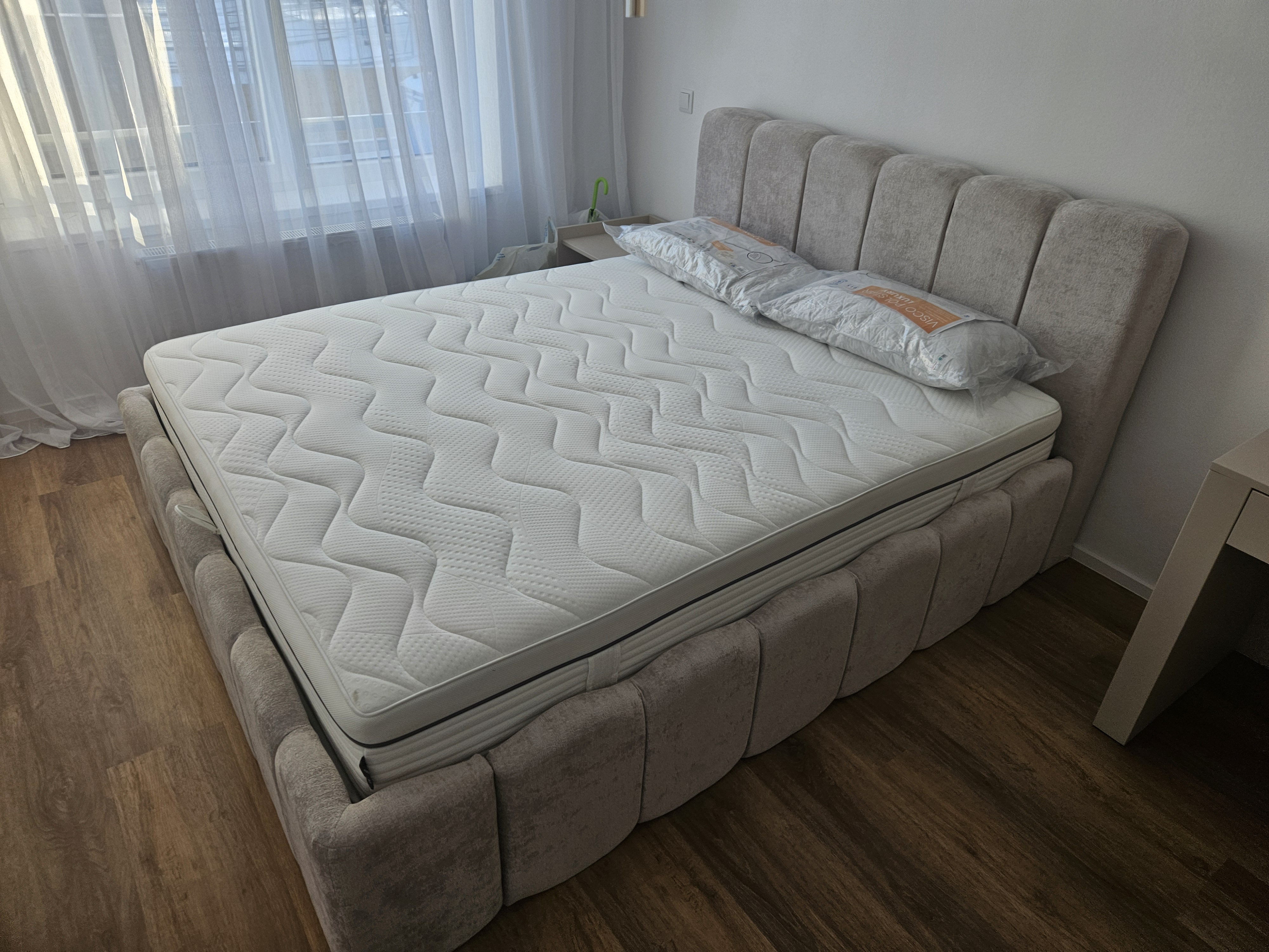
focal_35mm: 23
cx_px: 634
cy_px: 476
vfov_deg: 58.9
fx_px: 843
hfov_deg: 73.9
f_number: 1.8
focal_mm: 5.4
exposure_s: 1/129
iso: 40
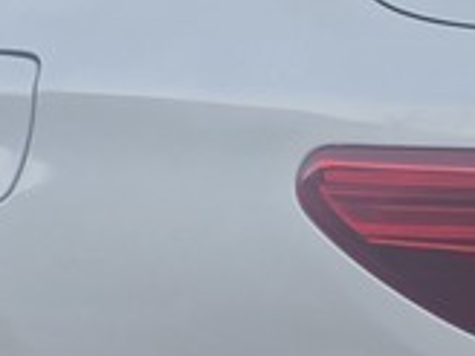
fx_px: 1537
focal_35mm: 112
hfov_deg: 17.4
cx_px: 104
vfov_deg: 12.8
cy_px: 446
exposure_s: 1/180
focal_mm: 6.3
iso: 20
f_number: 1.7
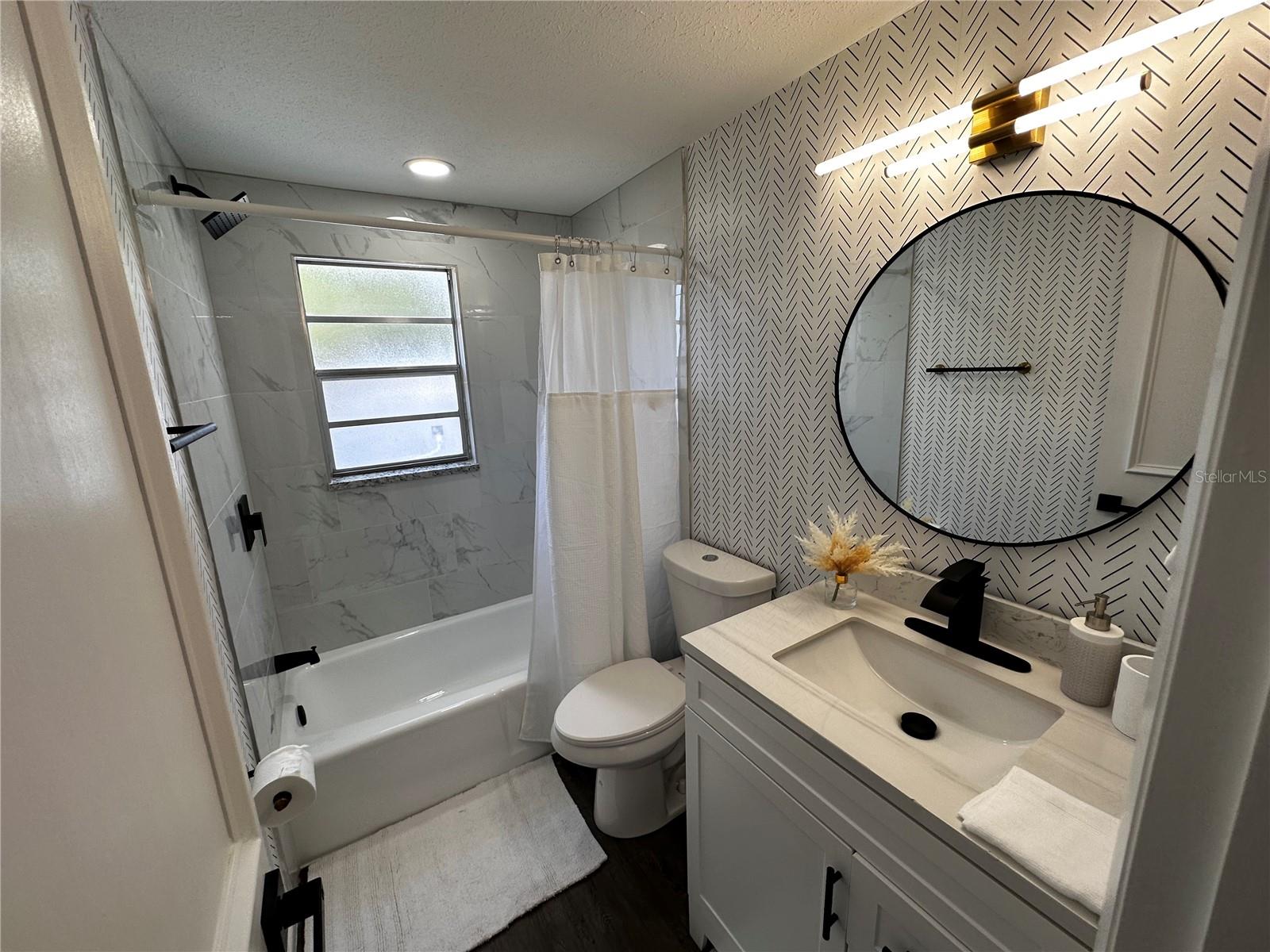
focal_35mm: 14
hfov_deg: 102.1
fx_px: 514
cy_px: 476
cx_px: 635
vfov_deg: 85.7
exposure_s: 1/120
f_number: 2.2
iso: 50
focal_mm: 2.22
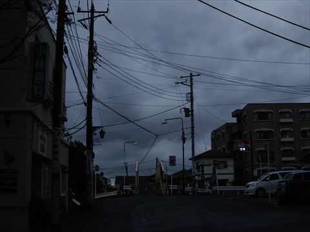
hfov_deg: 40.4
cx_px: 155
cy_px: 116
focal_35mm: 47
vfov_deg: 30.9
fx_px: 421
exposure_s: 1/800
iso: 125
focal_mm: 8.5
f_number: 4.5
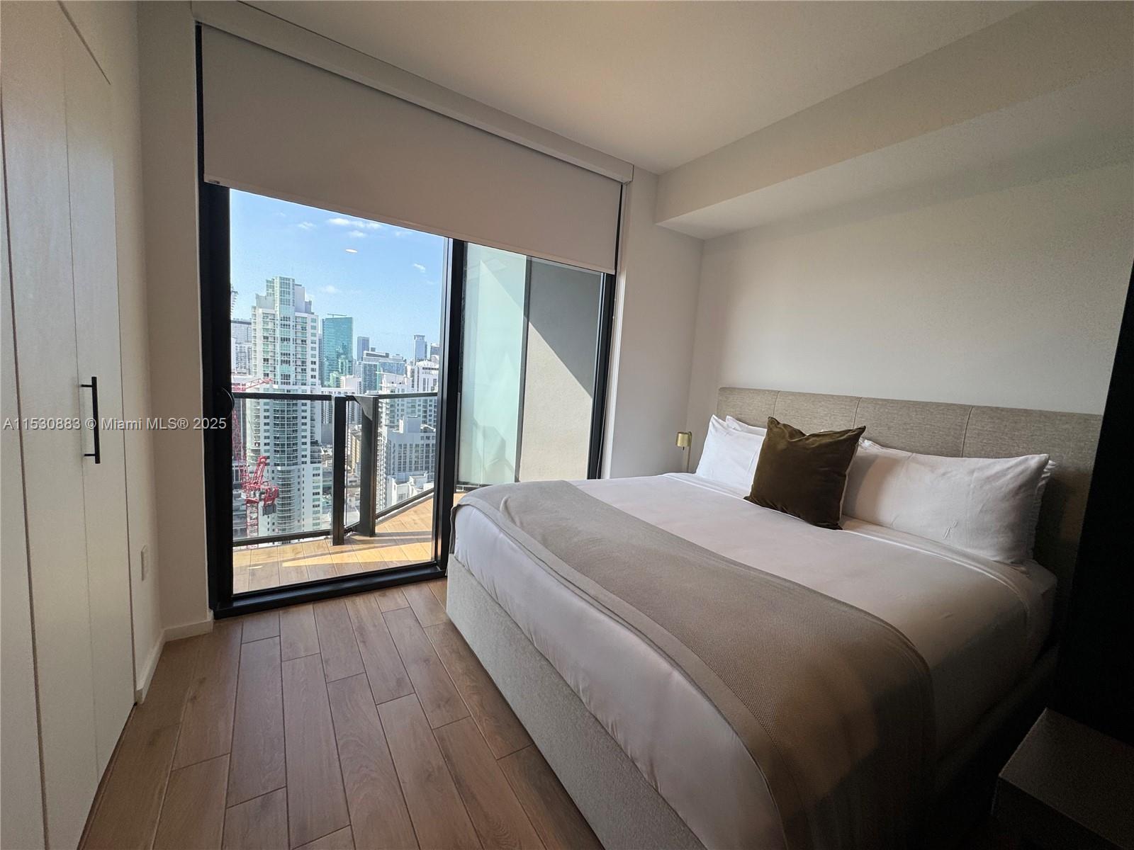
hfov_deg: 102.1
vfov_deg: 85.7
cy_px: 425
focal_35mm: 14
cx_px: 567
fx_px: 459
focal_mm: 2.22
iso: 40
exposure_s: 1/120
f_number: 2.2
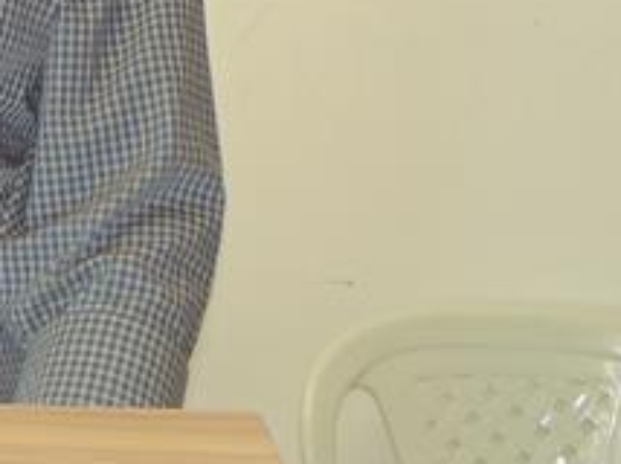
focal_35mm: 120
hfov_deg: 16.0
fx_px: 2150
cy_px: -244
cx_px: -51
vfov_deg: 11.8
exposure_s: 1/50
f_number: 3.3
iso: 400
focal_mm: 6.2
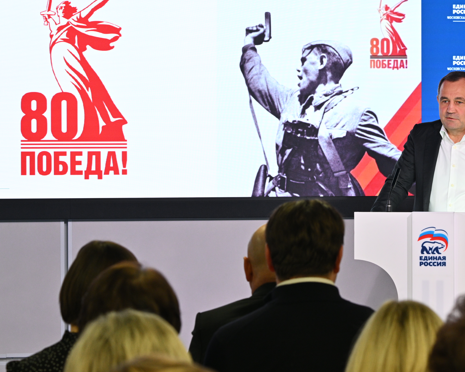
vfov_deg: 10.2
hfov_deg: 12.7
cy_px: 157
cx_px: 316
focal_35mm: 151
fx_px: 2078
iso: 1250
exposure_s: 1/100
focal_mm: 115
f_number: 9
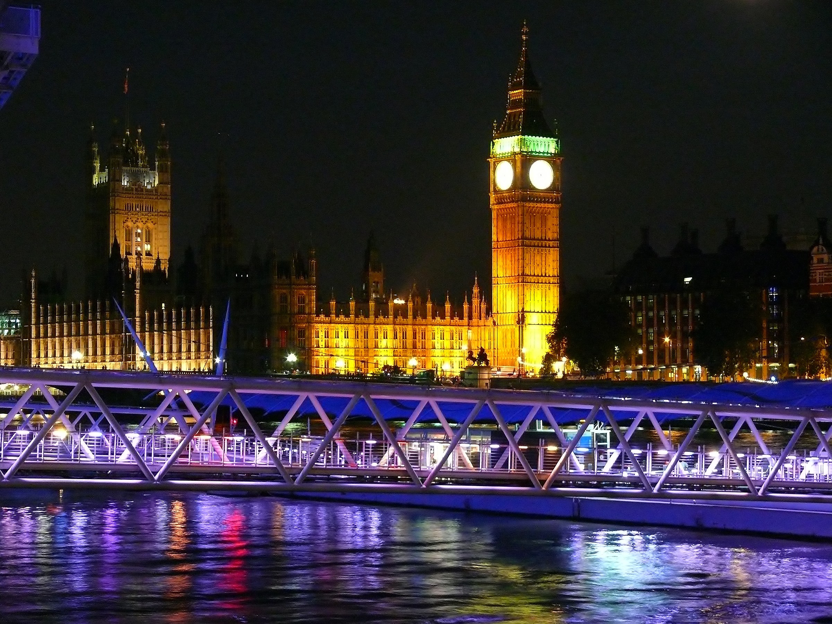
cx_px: 416
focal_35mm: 88
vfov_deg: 16.8
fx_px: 2115
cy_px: 312
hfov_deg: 22.3
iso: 400
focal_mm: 18.6
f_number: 3.6
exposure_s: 1
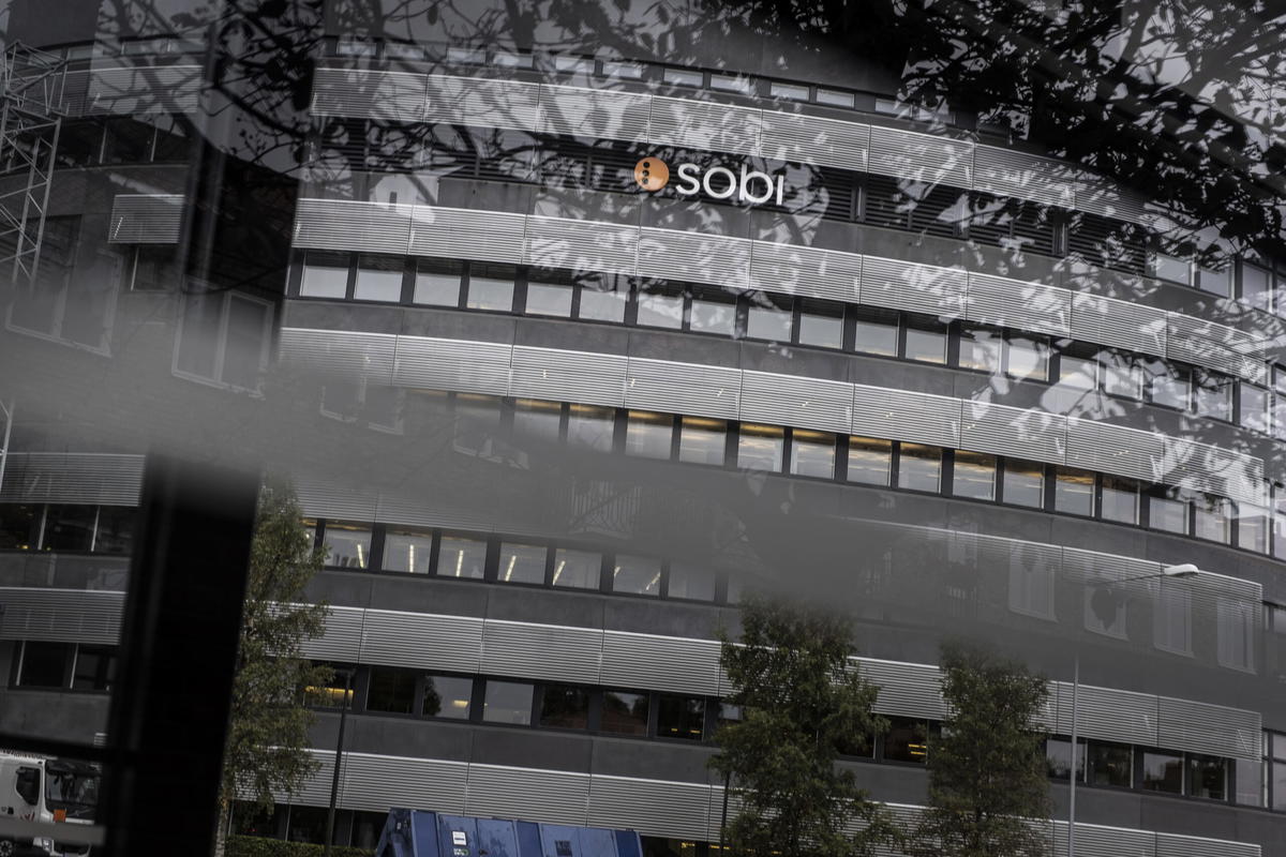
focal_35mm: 55
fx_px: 1965
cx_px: 643
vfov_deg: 24.6
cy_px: 428
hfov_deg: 36.2
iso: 200
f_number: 5.6
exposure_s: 1/60
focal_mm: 36.5
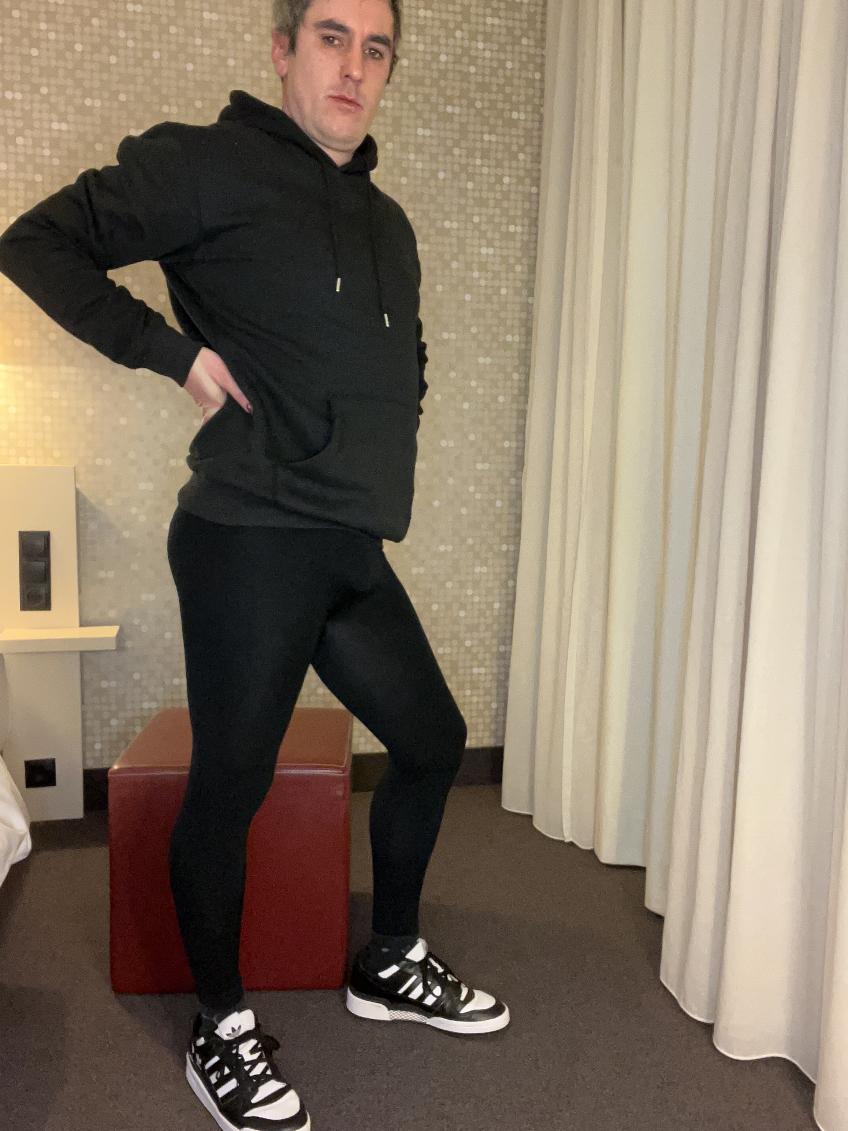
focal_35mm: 30
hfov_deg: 46.8
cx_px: 424
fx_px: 980
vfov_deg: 60.0
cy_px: 566
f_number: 2.2
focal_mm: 2.71
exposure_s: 1/25
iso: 400
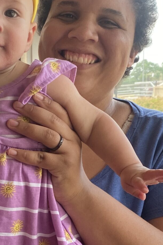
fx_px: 516
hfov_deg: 17.7
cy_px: 175
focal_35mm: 76
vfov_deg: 26.4
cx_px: 21
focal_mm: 4.25
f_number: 1.8
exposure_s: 1/120
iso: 100
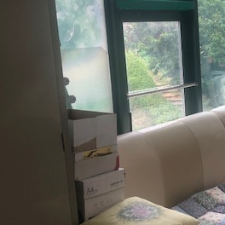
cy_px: 107
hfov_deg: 27.3
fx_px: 441
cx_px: 212
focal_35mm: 60
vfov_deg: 28.6
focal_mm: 4
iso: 40
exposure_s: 1/120
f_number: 1.8
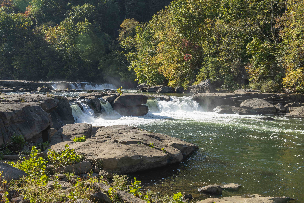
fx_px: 405
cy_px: 102
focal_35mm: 48
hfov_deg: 41.1
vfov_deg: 28.1
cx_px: 152
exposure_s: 1/100
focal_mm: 48
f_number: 14
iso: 125
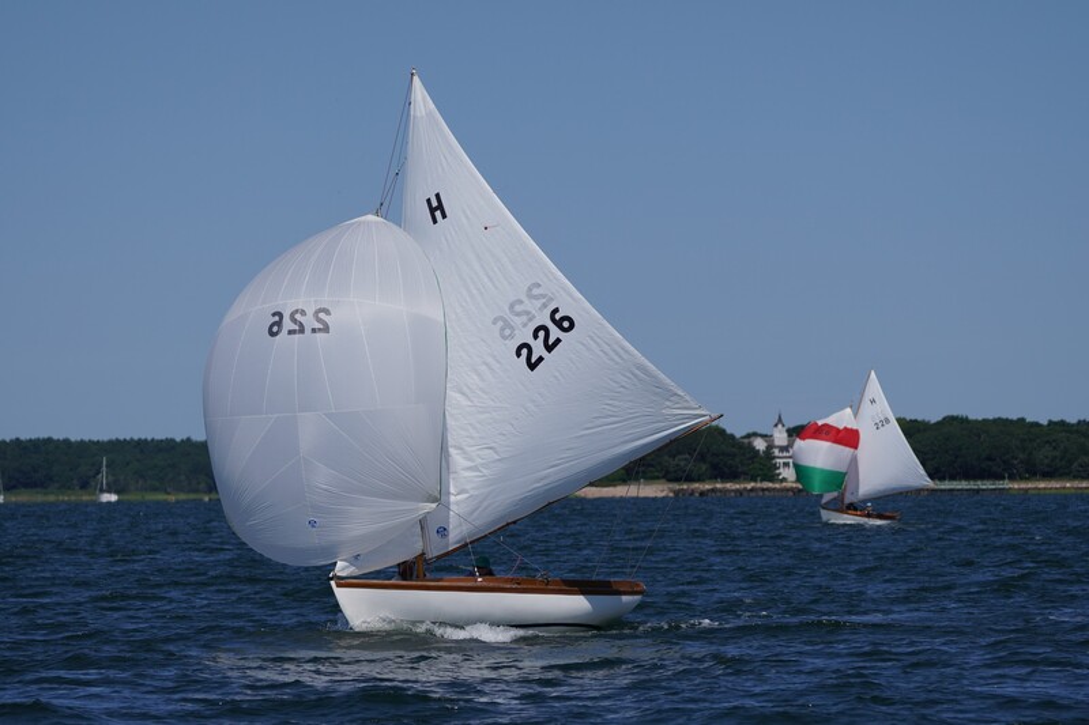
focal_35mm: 244
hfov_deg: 8.4
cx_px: 544
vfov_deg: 5.6
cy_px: 362
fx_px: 7394
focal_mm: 163
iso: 100
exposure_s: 1/1600
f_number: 5.6
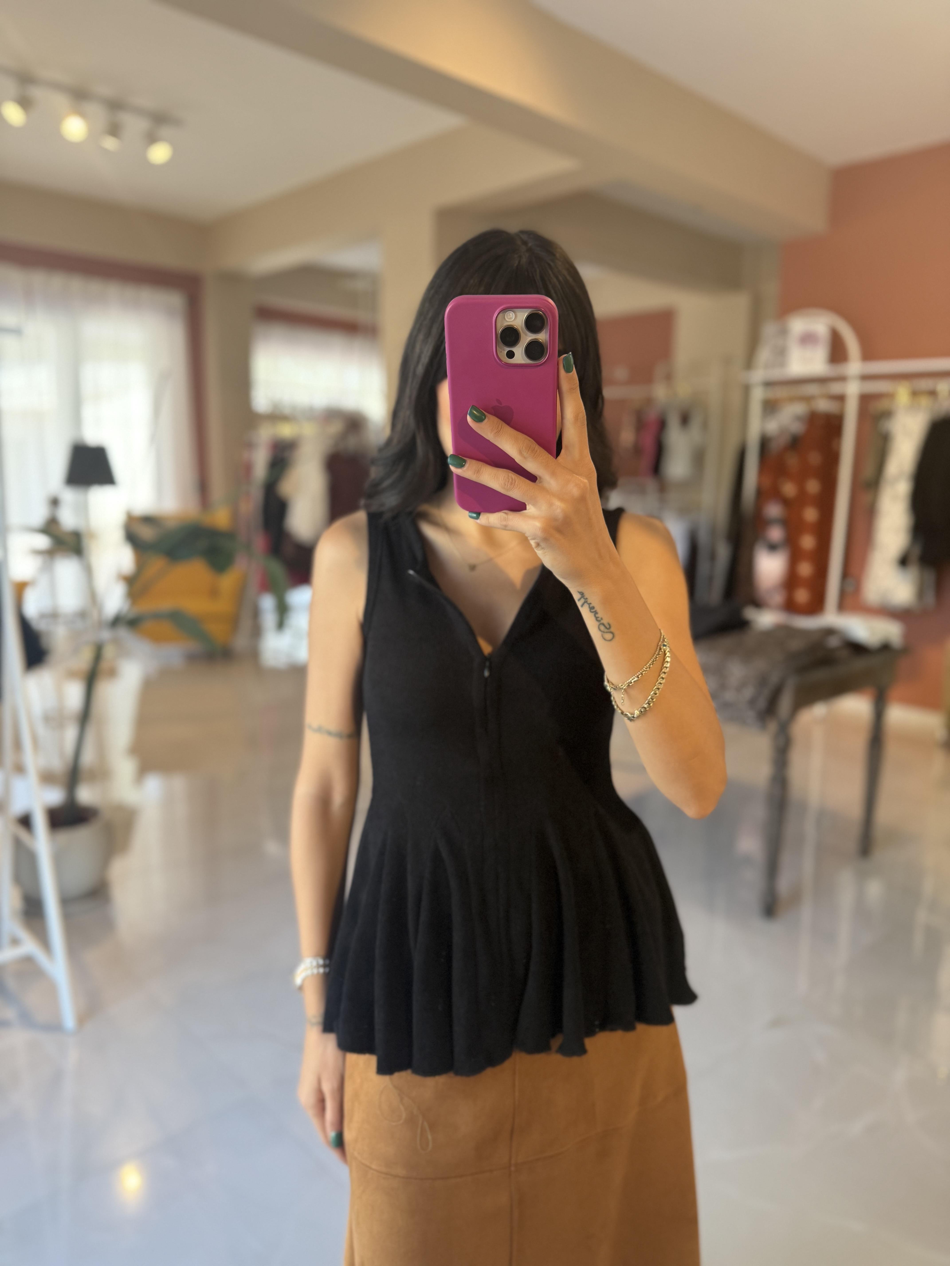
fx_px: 878
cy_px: 633
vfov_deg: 71.6
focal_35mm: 24
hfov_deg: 56.8
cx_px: 475
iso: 200
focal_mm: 6.76
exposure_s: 1/152
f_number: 1.78
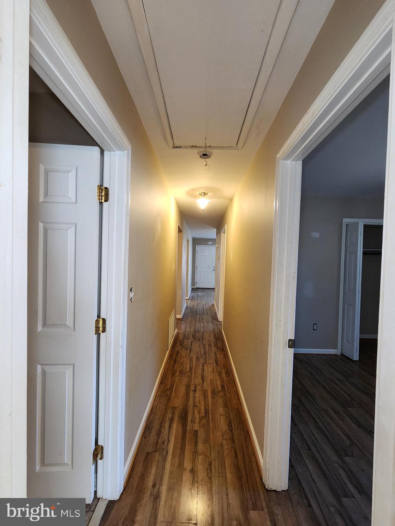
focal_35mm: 13
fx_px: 198
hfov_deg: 89.9
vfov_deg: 106.2
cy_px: 263
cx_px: 198
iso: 400
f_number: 2.2
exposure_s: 1/60
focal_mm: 2.2
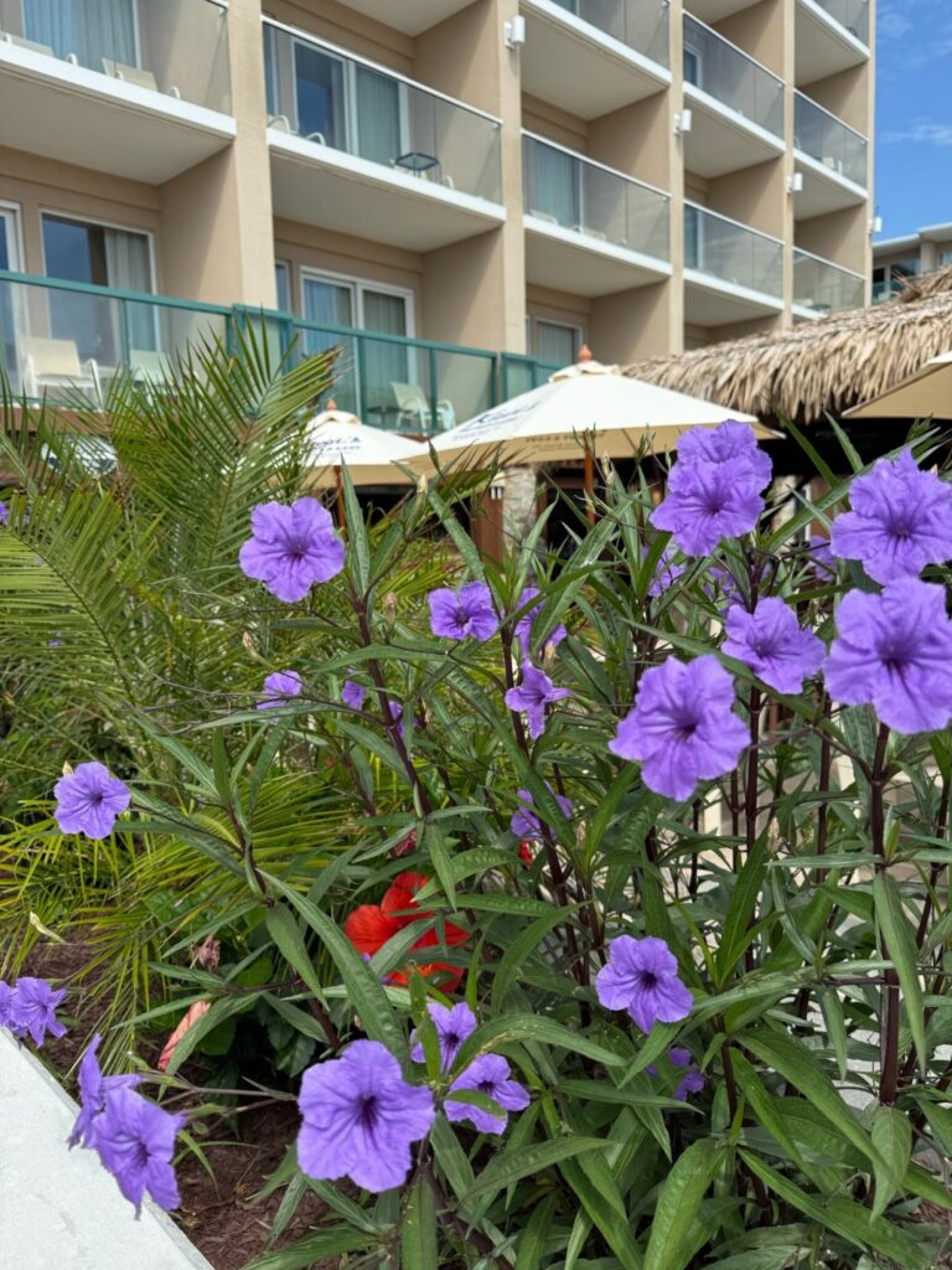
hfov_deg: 56.8
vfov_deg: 71.6
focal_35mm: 24
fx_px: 880
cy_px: 635
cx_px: 476
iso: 100
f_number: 1.78
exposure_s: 1/3425
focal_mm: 6.76
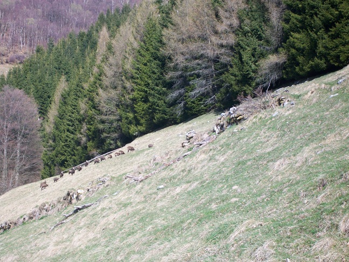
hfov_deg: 19.3
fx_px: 1028
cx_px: 174
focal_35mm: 102
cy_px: 131
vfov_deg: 14.5
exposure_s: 1/200
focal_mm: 18.3
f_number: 4.9
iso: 64
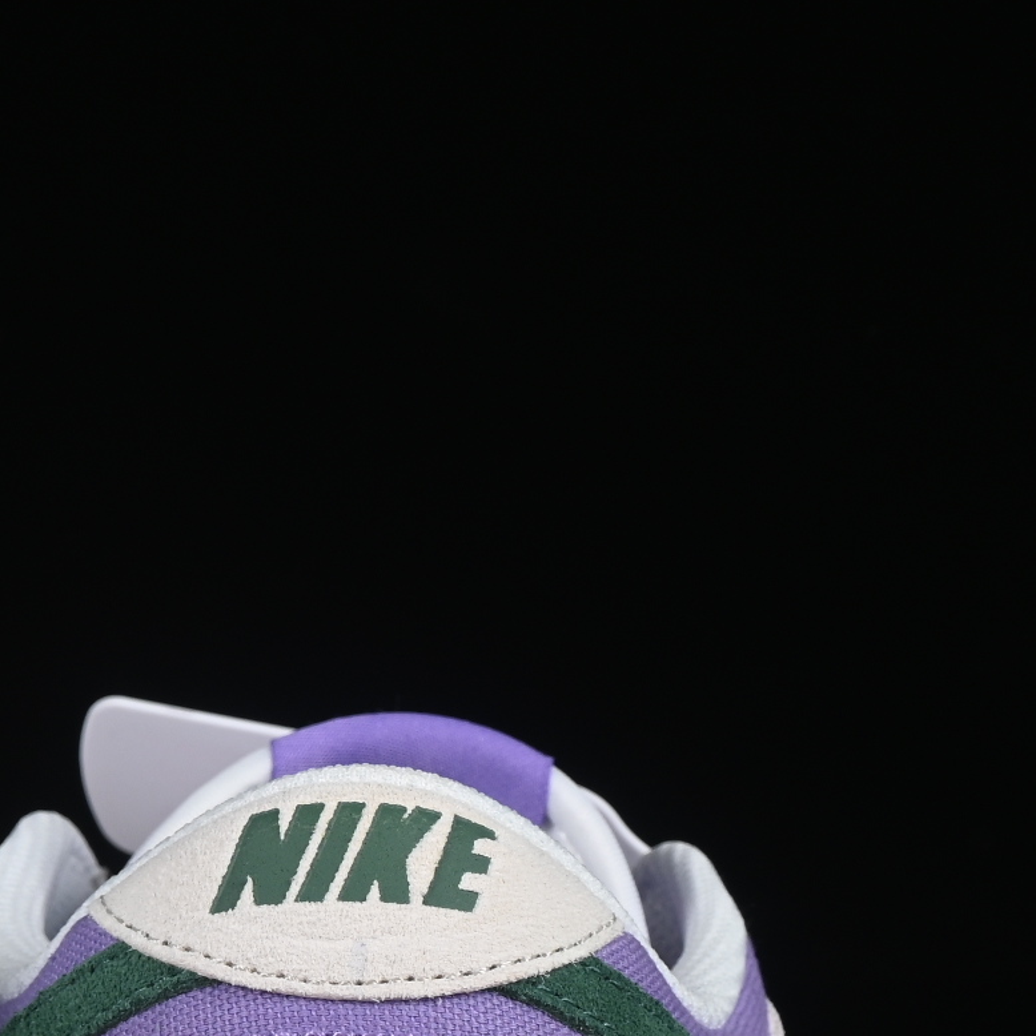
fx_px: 7720
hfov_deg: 7.6
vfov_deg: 7.7
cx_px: -11
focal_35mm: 228
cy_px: 940
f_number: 8
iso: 160
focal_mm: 50
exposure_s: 1/80
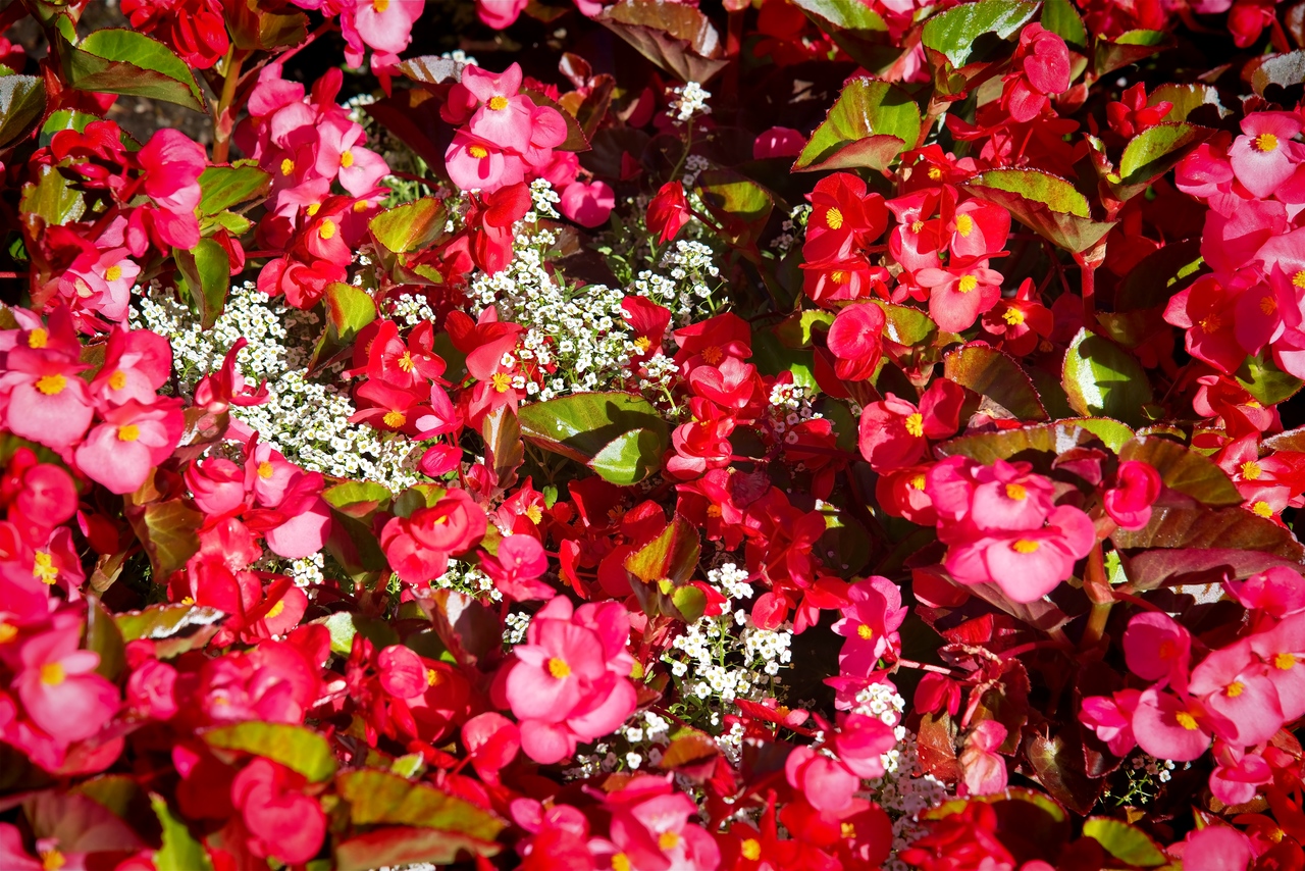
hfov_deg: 17.1
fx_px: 4351
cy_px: 436
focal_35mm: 120
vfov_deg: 11.4
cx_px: 652
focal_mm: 120
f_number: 7.1
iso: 100
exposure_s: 1/250
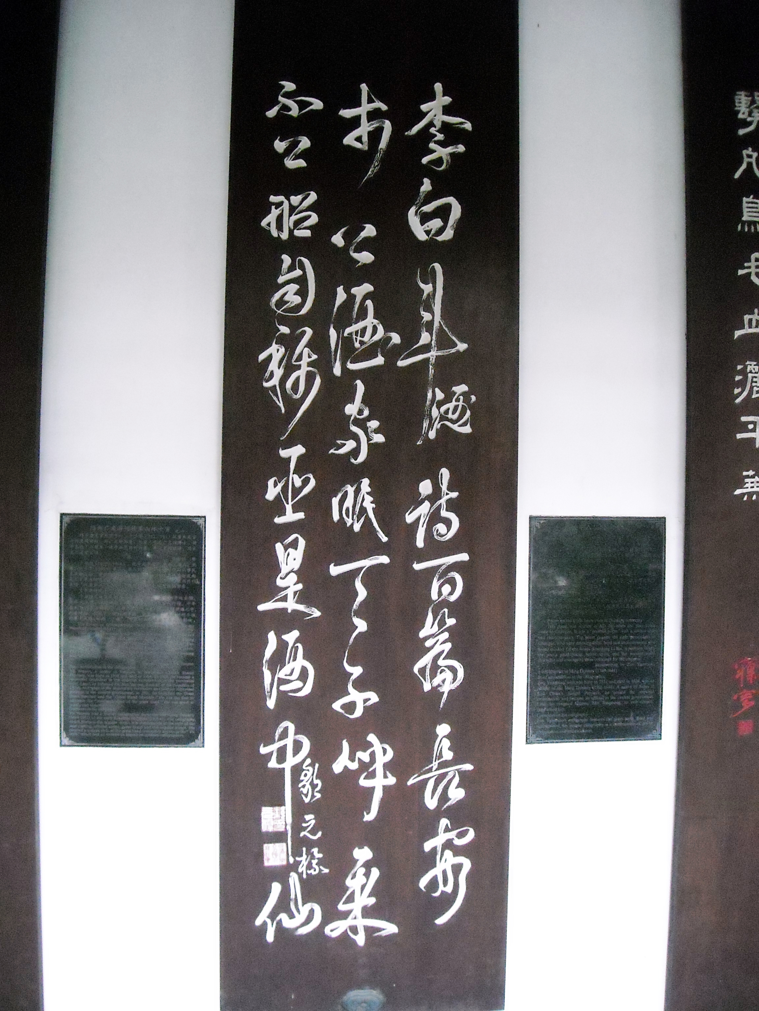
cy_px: 506
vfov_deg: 52.6
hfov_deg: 40.7
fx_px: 1023
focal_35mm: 35
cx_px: 380
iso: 800
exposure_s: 1/168
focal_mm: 5.7
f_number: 2.8
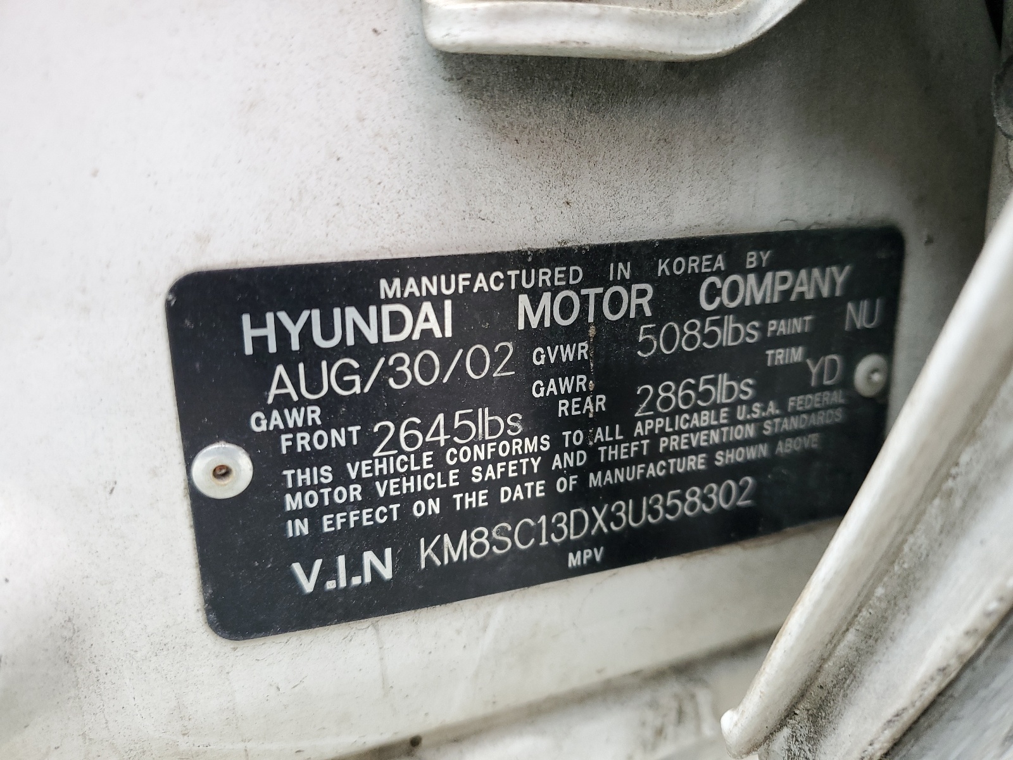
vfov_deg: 53.1
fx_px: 761
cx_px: 506
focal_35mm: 26
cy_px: 380
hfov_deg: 67.3
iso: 97
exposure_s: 1/120
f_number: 1.5
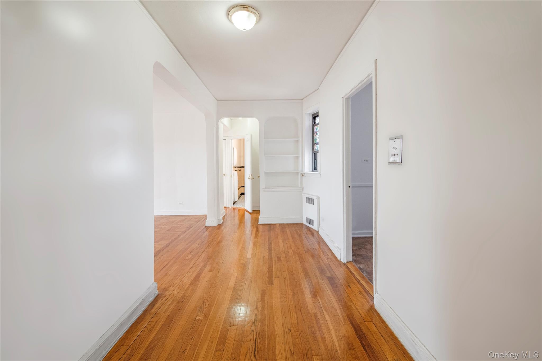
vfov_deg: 81.2
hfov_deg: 104.3
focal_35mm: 14
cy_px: 180
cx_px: 271
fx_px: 211
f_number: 7.1
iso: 500
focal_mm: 14
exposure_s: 1/30
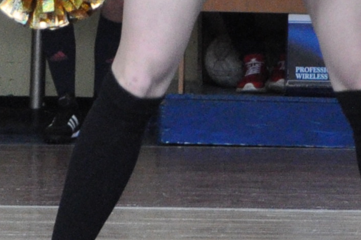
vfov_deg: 3.2
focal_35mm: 420
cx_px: 496
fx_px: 4208
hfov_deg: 4.9
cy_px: -190
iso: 1600
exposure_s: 1/100
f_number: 5.3
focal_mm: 46
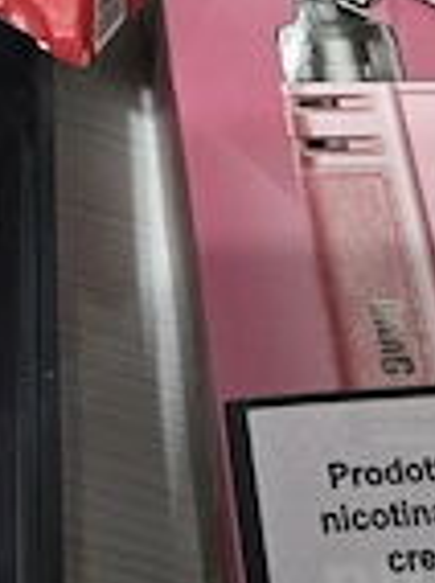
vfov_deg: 29.2
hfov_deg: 22.4
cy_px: 123
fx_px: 1092
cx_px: 144
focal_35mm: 65
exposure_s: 1/101
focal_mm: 5.4
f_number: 1.8
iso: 640
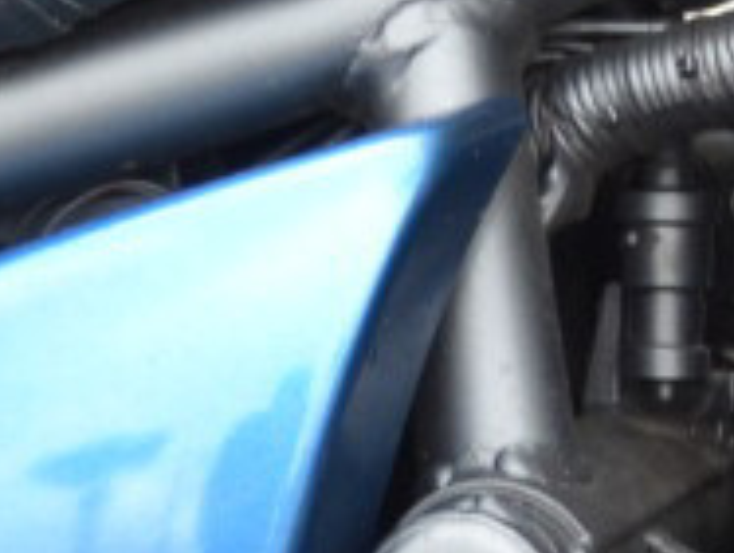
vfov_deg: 6.1
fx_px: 5099
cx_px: 1931
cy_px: 820
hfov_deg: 7.5
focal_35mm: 240
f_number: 4.2
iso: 400
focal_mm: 26
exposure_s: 1/60
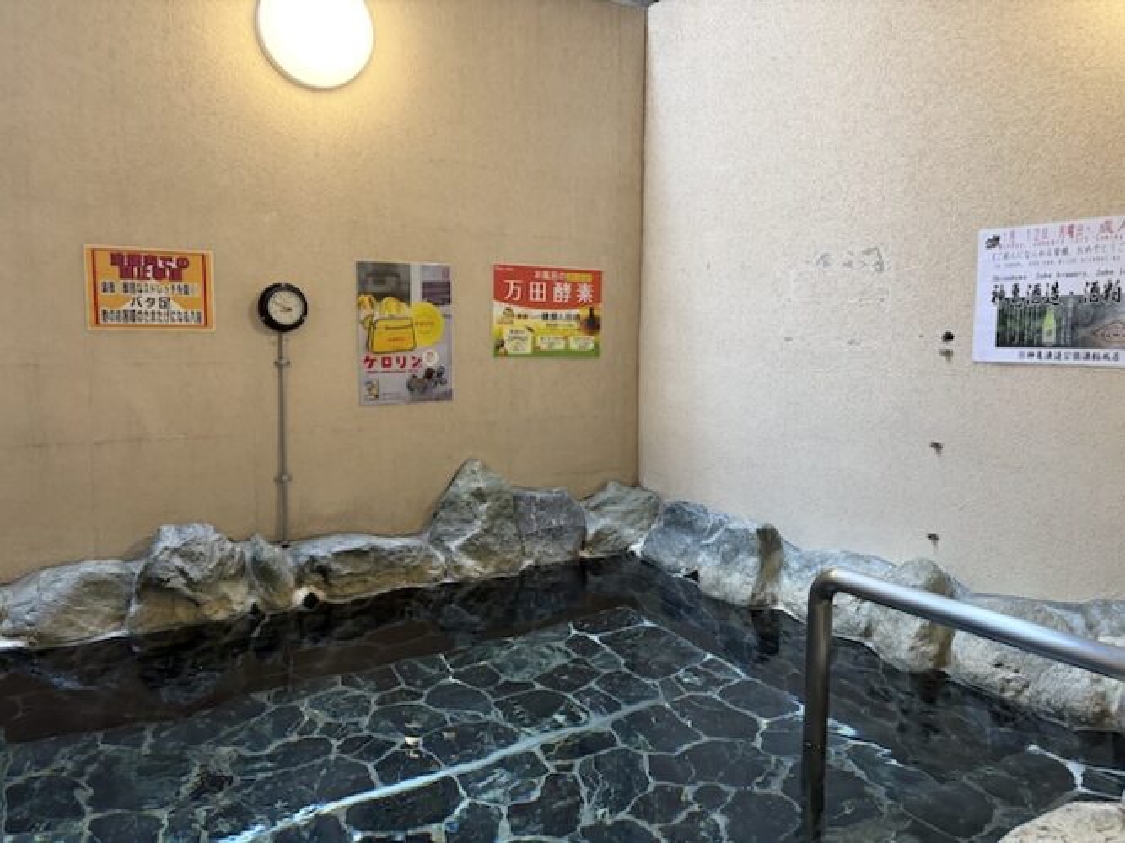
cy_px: 422
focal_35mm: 26
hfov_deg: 67.3
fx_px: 845
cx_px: 562
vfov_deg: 53.0
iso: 200
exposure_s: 1/50
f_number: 1.6
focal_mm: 5.96
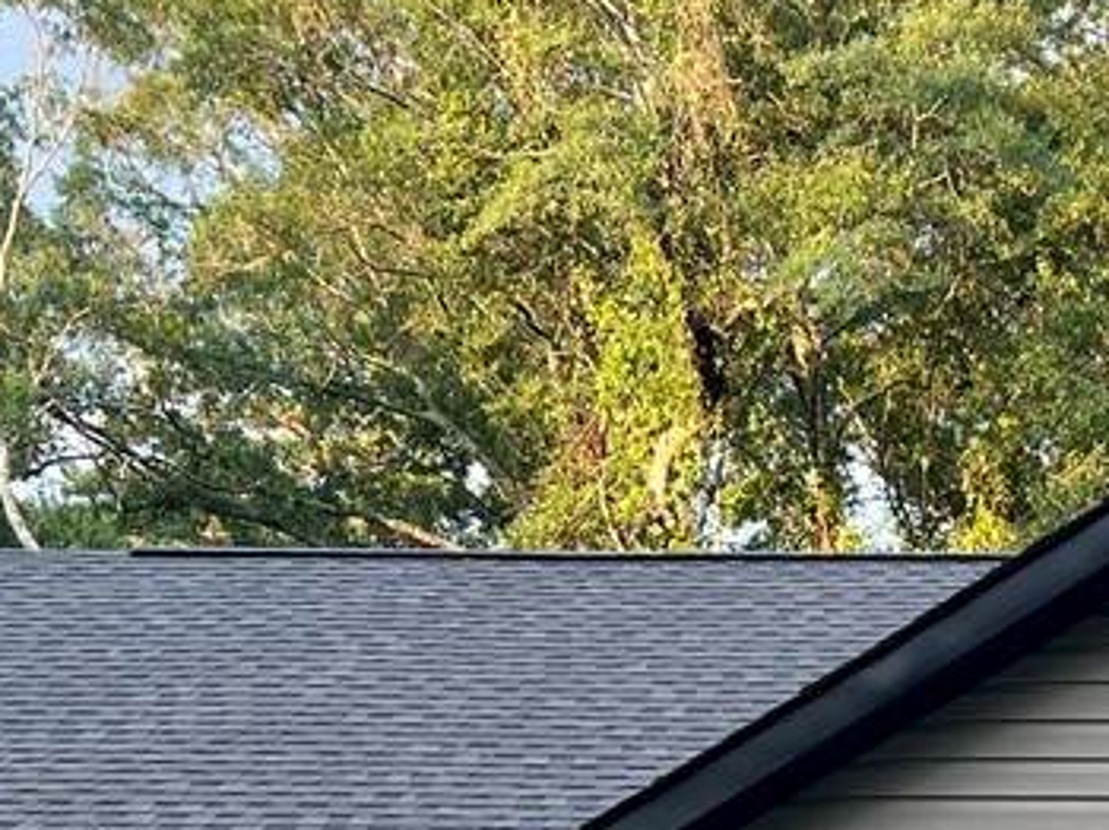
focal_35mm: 76
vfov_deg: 18.5
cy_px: 952
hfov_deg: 25.0
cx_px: 976
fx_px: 2433
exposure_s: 1/195
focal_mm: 5.7
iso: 40
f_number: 1.5
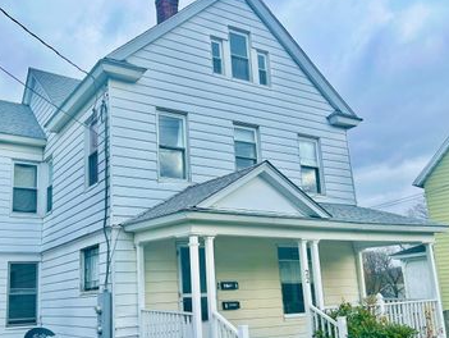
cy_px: 202
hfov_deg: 49.6
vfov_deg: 38.6
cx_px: 169
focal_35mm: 37
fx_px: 480
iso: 50
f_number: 1.5
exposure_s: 1/2123
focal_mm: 5.7
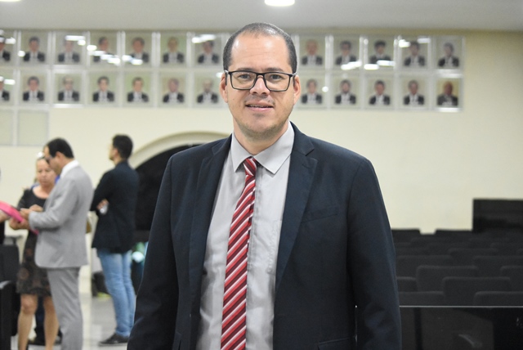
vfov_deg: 16.6
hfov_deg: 24.6
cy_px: 175
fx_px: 1200
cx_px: 262
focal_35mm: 82
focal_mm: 55
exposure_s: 1/160
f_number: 4.5
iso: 8000
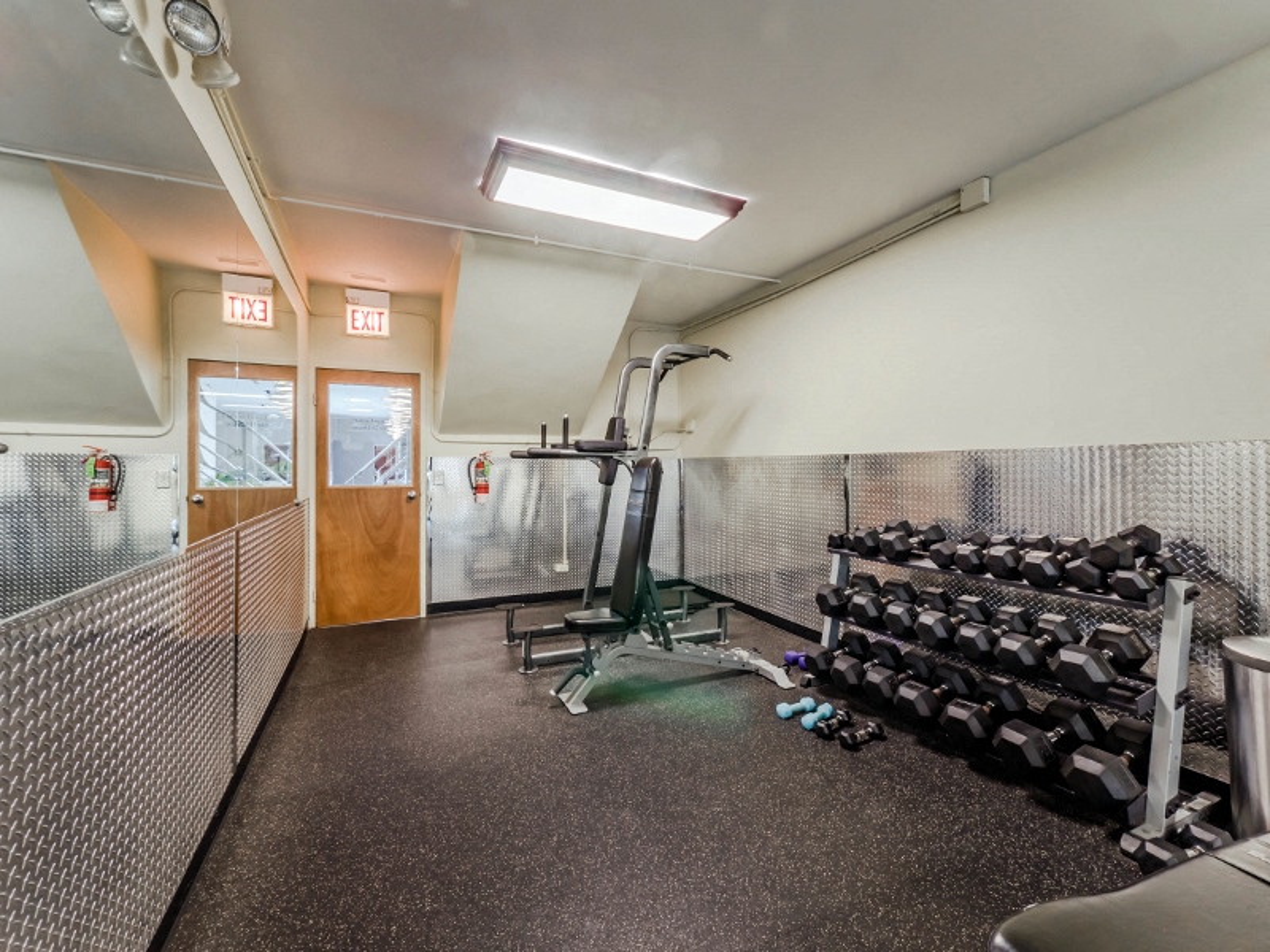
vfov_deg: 85.7
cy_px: 476
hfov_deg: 102.1
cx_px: 635
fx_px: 514
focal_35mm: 14
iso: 200
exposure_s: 1/1.25
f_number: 9
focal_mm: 7
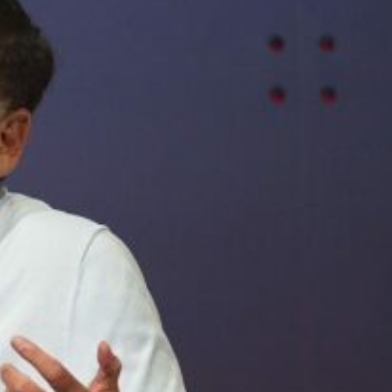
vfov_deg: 0.8
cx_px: -175
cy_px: 265
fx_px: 28583
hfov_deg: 0.8
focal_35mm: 2231
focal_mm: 600
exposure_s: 1/800
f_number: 4
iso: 4000
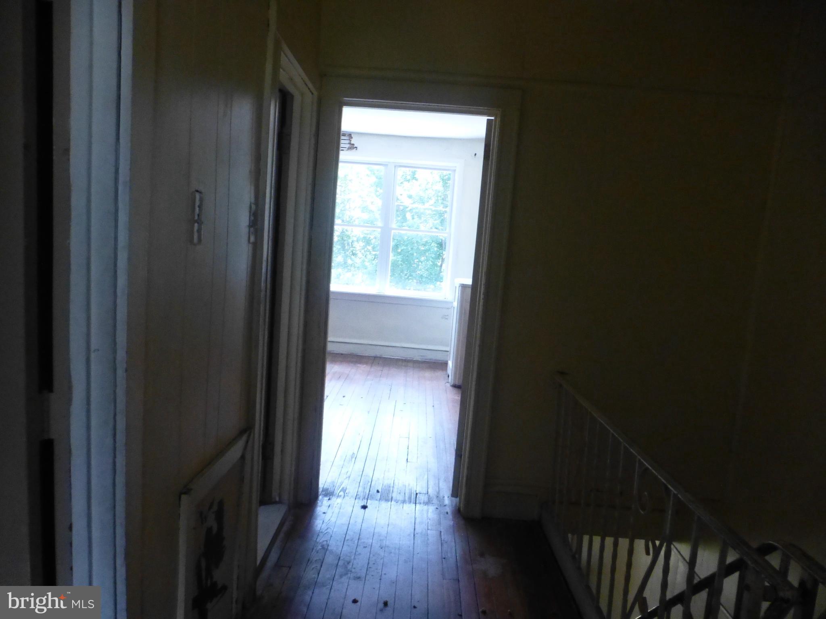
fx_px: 573
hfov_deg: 71.6
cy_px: 310
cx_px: 413
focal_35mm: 24
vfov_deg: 56.8
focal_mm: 4.3
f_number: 3.3
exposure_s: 1/200
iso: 800
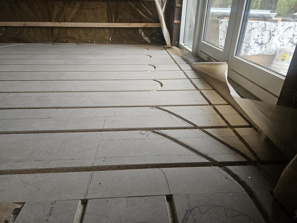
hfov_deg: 73.9
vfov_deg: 58.9
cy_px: 112
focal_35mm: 23
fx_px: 197
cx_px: 148
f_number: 1.8
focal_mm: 5.4
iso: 500
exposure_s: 1/100
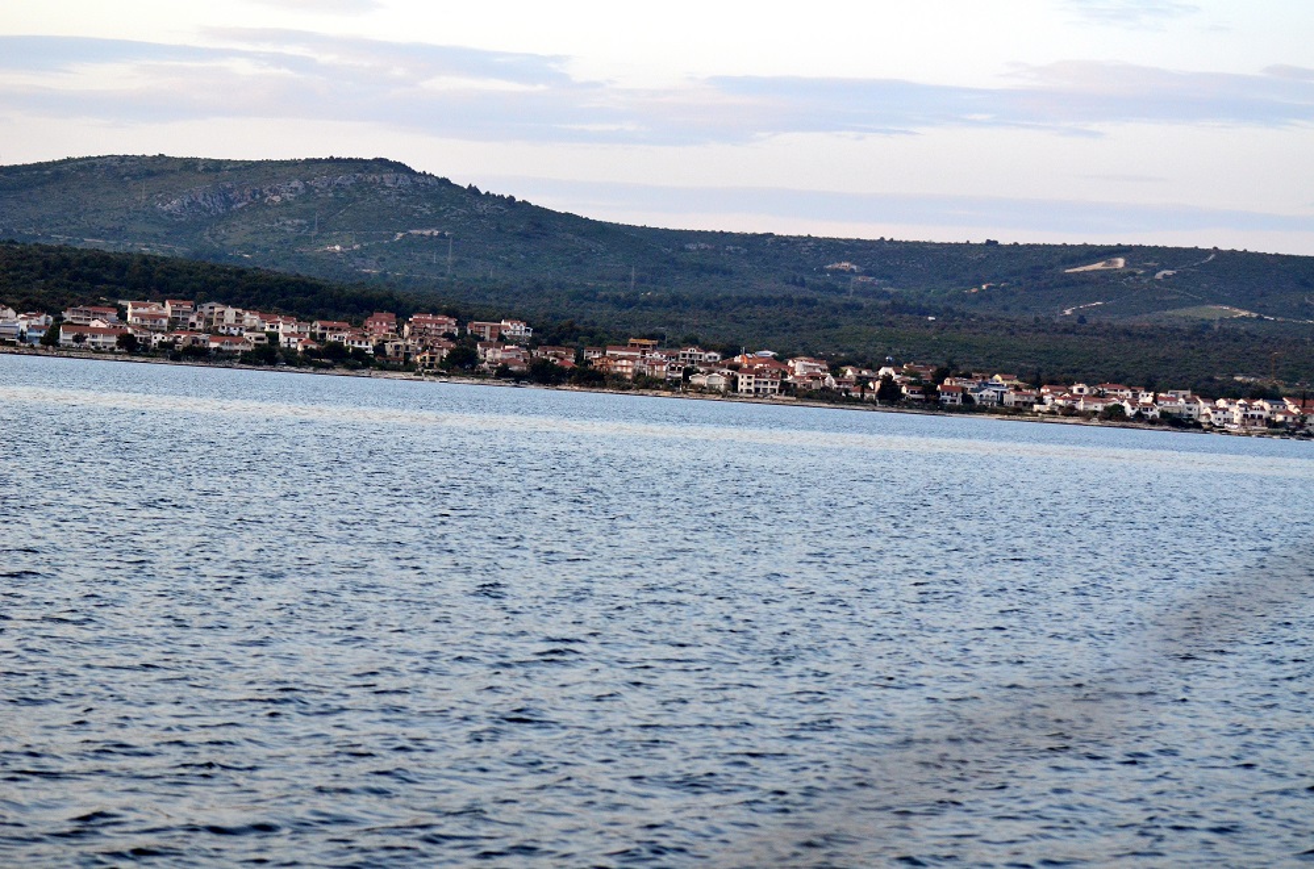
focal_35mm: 105
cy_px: 434
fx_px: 3823
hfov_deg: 19.5
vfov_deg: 13.0
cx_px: 657
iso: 800
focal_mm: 70
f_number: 4.5
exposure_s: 1/400
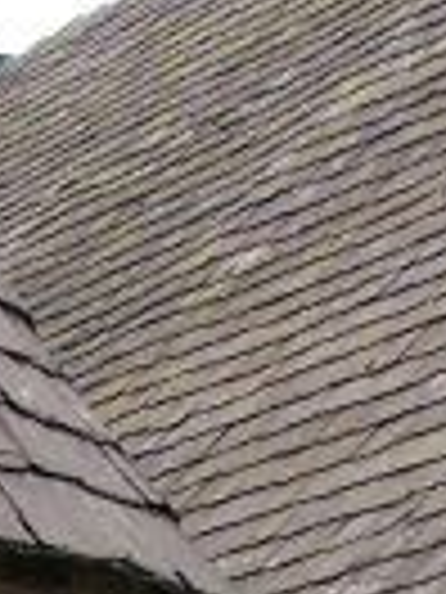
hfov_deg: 4.2
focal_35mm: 346
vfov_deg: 5.7
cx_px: -451
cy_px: 846
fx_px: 5944
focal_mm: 11.76
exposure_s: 1/115
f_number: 4
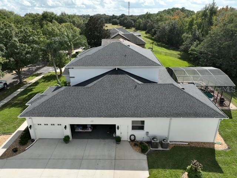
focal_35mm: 24
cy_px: 89
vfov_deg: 56.8
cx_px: 118
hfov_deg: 71.6
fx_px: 164
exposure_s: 1/2500
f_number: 2.8
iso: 200
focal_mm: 12.29
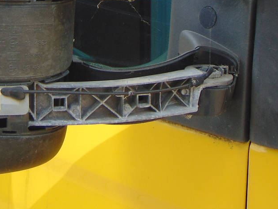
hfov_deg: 19.4
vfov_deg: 14.5
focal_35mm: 100
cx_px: 55
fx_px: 803
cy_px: -6
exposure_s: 1/250
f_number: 3.3
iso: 80
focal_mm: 6.9
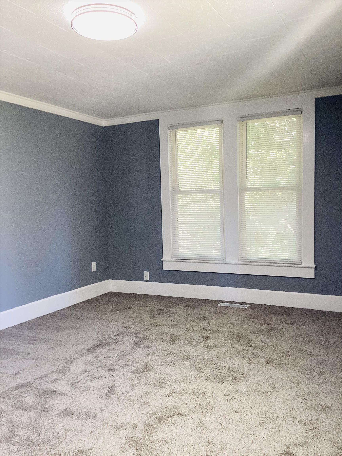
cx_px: 171
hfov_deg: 45.4
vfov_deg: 58.4
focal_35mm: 31
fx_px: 408
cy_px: 228
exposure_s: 1/60
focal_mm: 3.3
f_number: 2.4
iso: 125
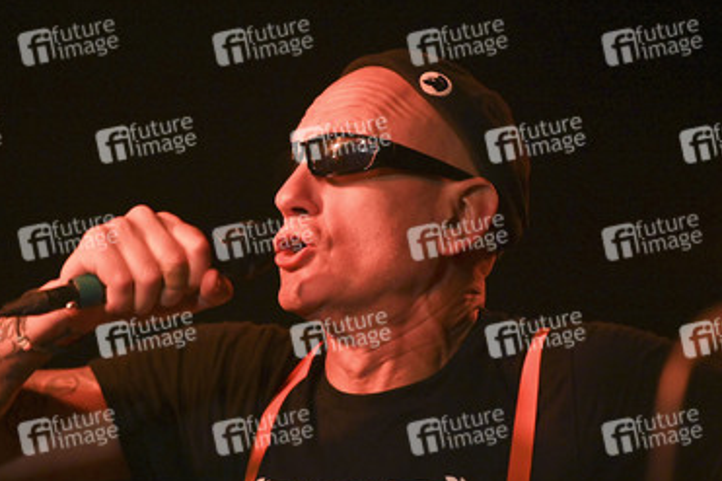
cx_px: 289
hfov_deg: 12.1
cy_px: 286
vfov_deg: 8.1
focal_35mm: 170
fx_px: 3408
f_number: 2.8
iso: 6400
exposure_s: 1/320
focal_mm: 140
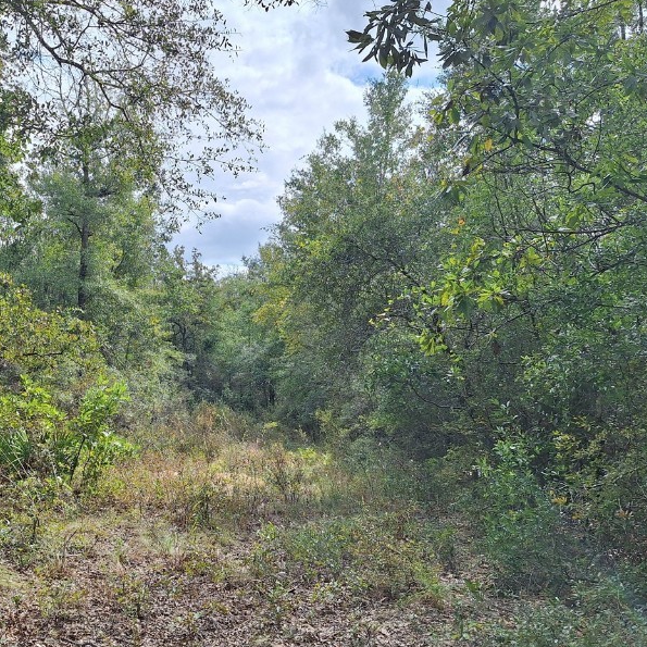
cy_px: 325
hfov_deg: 46.1
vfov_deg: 47.2
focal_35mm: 35
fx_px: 740
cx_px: 189
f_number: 1.8
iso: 40
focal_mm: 5.54
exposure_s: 1/1393
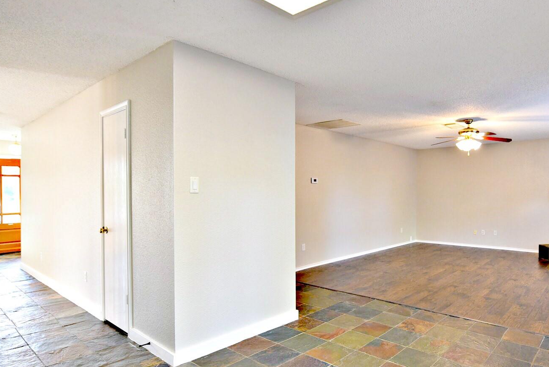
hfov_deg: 76.5
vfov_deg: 57.2
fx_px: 336
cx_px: 359
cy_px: 196
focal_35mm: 22
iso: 800
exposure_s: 1/60
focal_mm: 14
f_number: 3.5
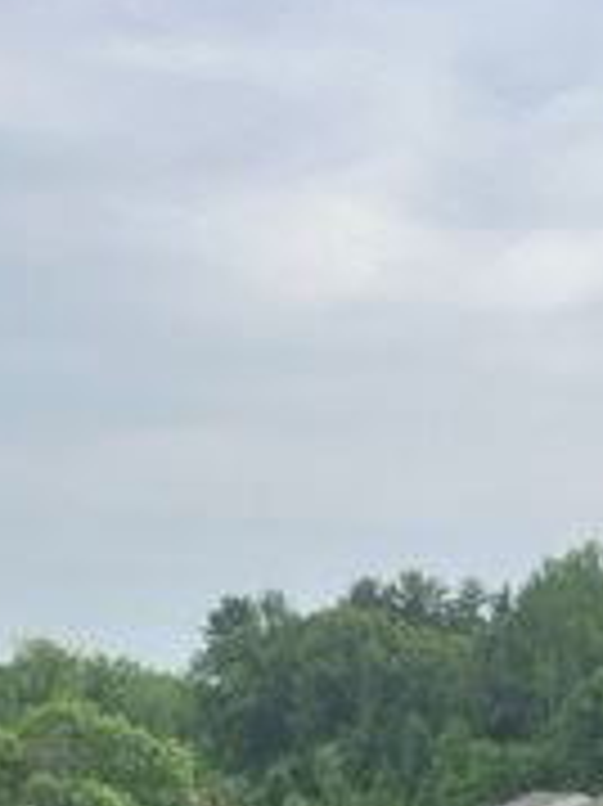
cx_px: 891
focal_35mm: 93
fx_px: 2163
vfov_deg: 18.9
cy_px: 1166
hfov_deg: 14.8
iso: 50
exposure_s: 1/2571
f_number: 1.6
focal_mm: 5.1
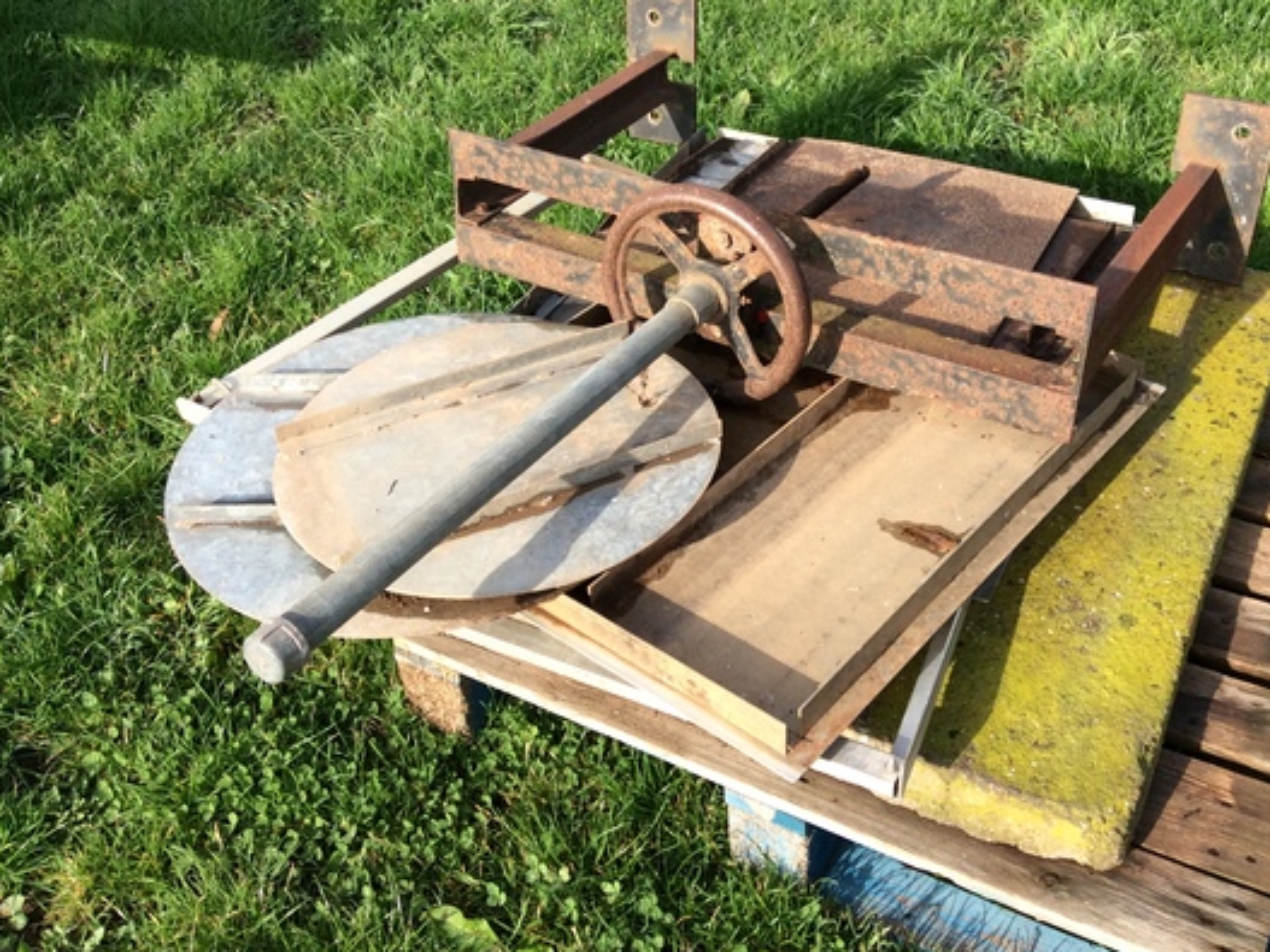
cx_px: 677
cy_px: 363
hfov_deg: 46.8
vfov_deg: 35.8
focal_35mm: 40
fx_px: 1467
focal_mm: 3.3
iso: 32
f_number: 2.4
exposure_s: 1/697
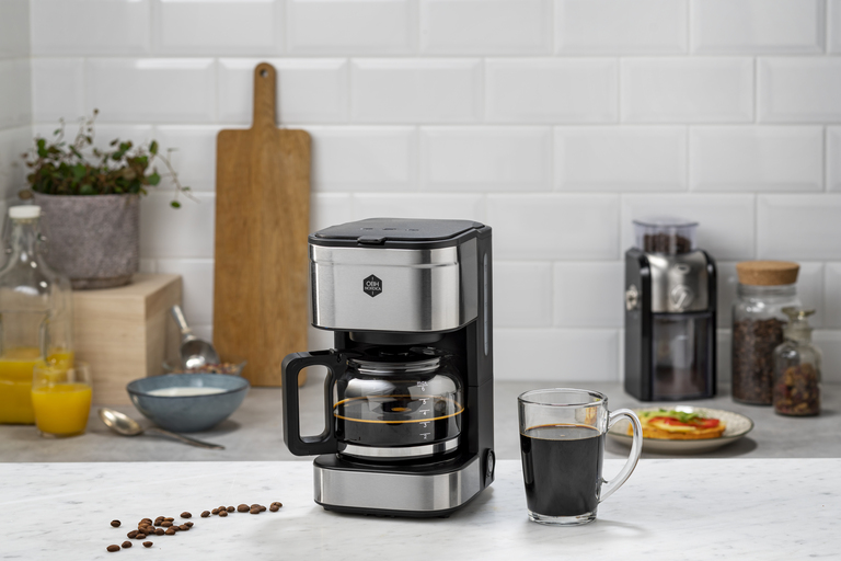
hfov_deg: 22.6
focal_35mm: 90
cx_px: 420
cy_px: 280
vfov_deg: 15.2
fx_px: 2102
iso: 100
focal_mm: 90
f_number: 7.1
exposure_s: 1/10
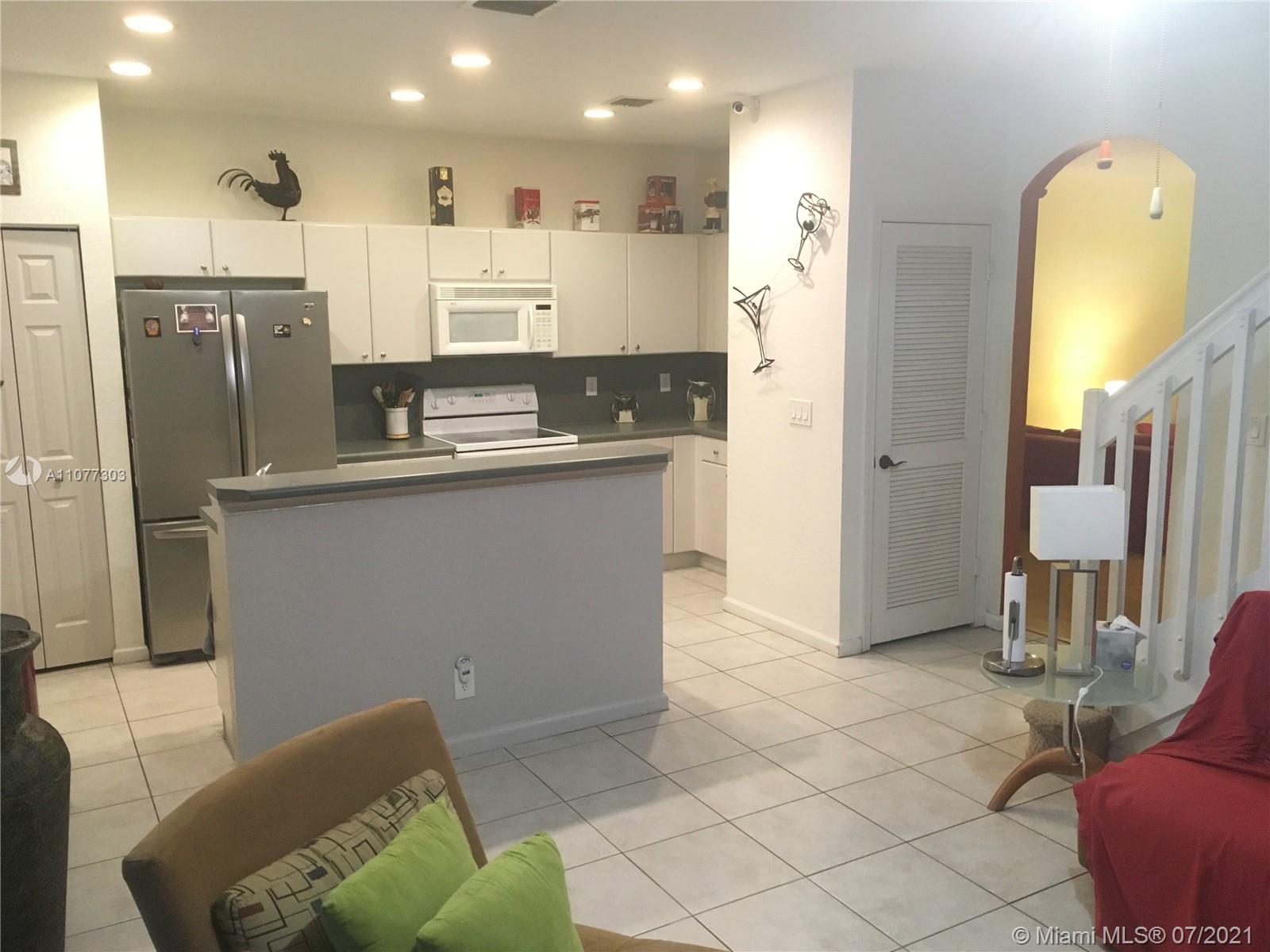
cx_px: 635
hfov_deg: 61.7
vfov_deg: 48.2
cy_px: 476
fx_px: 1064
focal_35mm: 29
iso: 200
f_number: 2.2
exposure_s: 1/30
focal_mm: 4.15
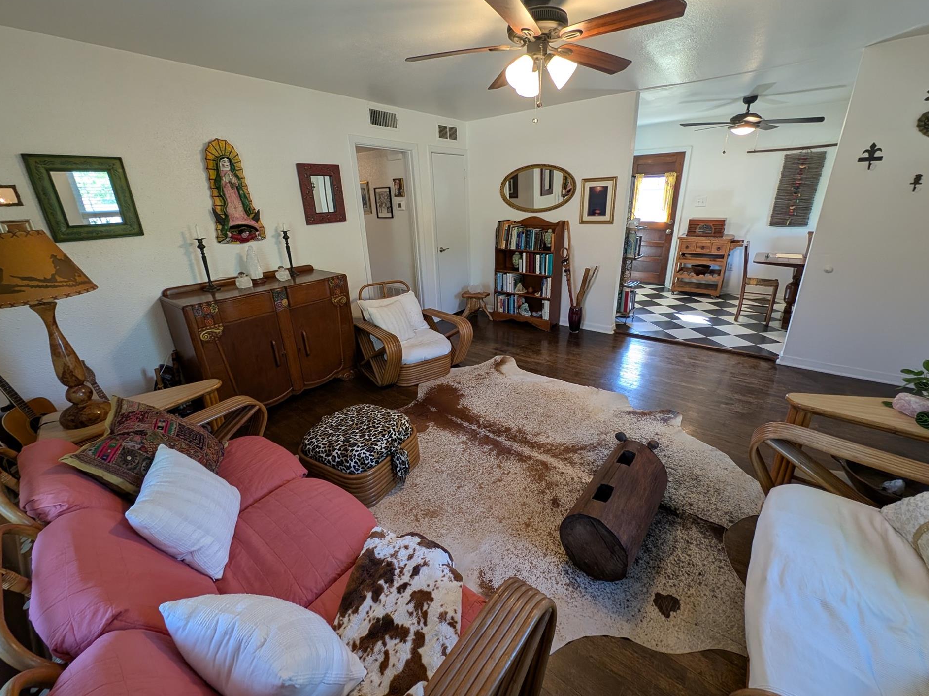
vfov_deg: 89.9
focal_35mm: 13
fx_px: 349
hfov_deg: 106.2
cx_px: 460
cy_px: 333
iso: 110
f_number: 1.95
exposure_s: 1/40
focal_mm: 2.23
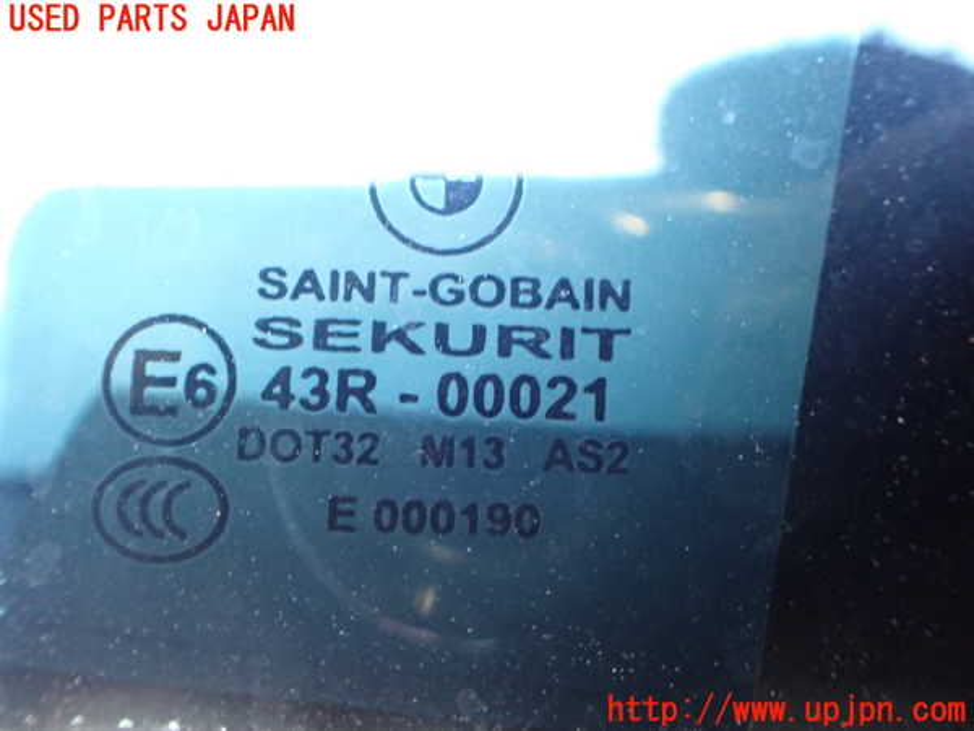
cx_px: 487
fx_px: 844
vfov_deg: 46.8
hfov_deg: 60.0
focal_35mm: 30
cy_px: 366
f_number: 2.3
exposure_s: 1/40
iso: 800
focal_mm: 5.4
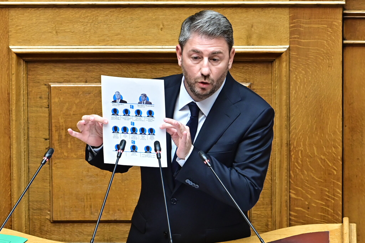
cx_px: 182
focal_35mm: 300
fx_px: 3041
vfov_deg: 4.6
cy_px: 122
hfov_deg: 6.9
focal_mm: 200
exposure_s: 1/160
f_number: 4
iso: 640
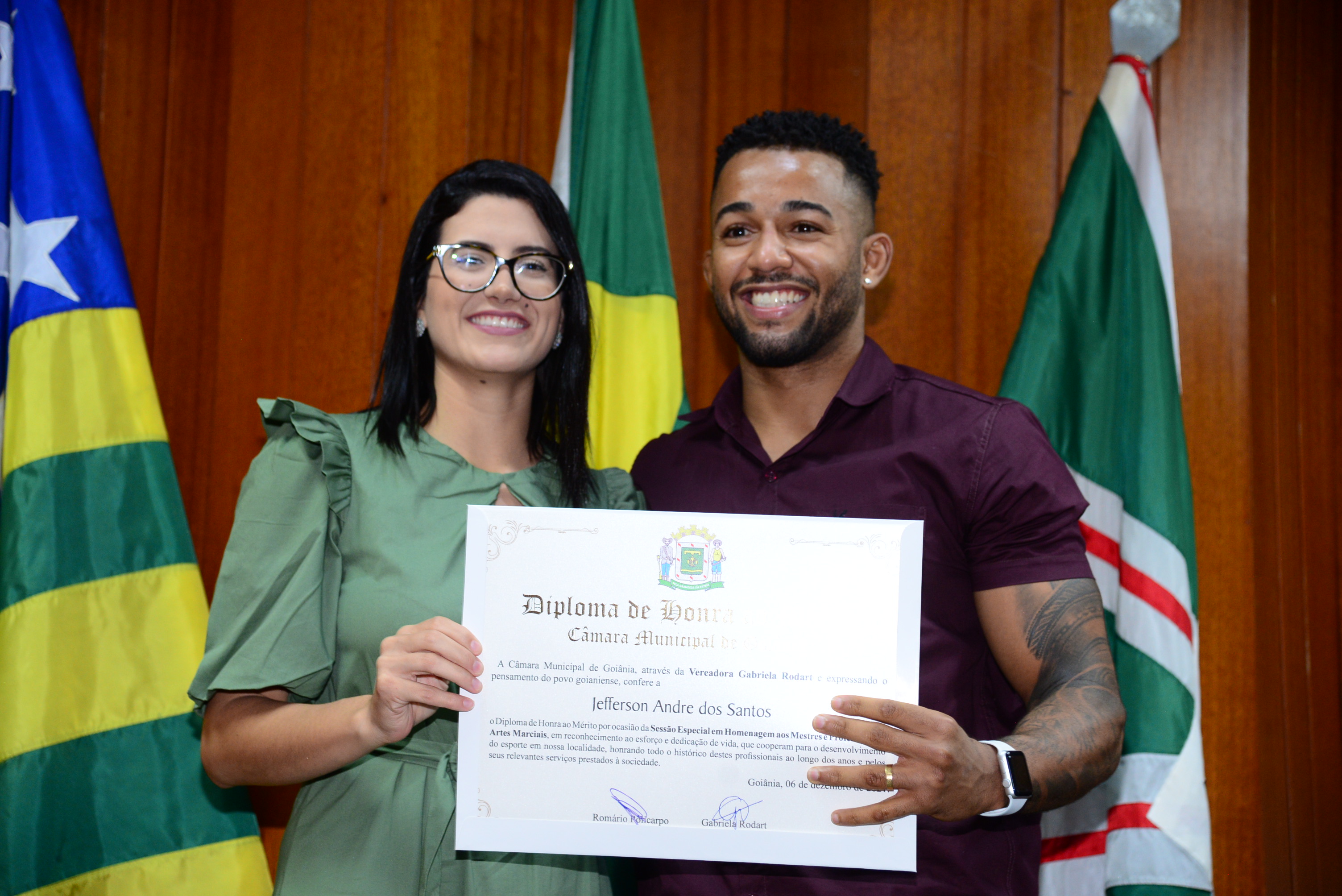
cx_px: 671
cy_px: 448
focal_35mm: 75
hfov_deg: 27.0
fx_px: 2797
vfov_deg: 18.2
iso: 1600
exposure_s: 1/60
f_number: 4
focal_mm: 75
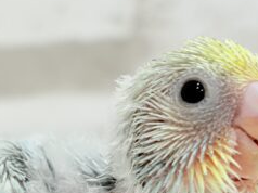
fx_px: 1042
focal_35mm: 140
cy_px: 157
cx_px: 48
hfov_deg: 14.0
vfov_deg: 10.5
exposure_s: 1/50
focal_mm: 5.96
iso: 40
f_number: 1.6
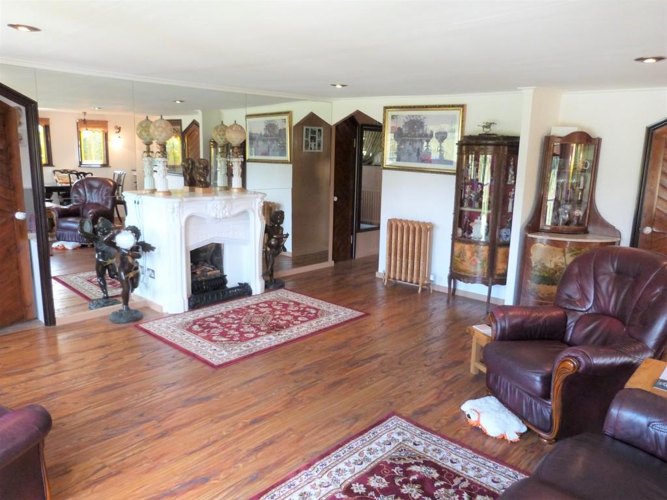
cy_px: 250
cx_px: 334
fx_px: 501
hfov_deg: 67.3
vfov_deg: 53.1
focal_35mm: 26
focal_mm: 4.5
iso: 320
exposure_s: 1/60
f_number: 2.8
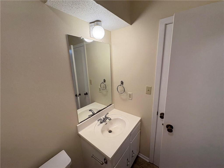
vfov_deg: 85.7
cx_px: 112
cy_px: 84
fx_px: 91
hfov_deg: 102.1
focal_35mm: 14
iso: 100
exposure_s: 1/120
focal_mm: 2.22
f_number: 2.2
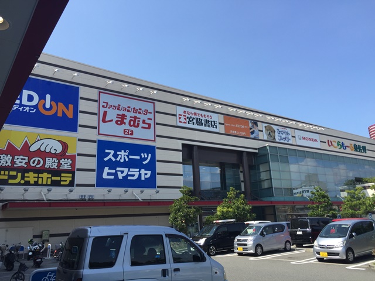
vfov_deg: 48.2
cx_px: 188
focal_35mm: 29
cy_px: 140
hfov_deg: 61.7
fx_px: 314
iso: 32
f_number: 2.2
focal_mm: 4.15
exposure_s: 1/1276
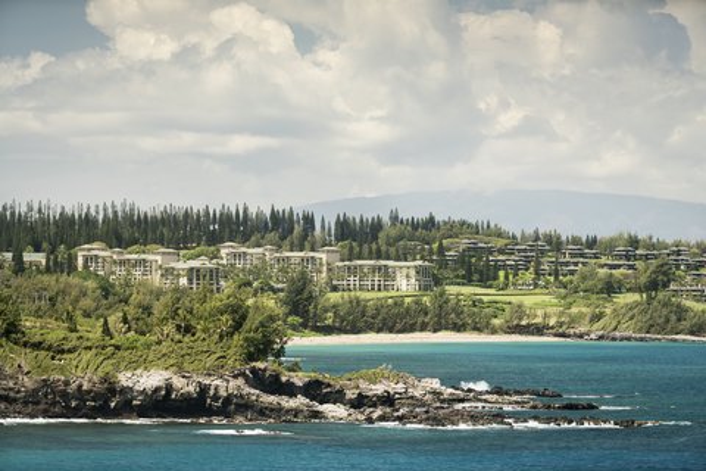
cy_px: 236
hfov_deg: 11.7
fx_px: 3432
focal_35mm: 175
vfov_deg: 7.8
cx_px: 353
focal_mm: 175
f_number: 2.8
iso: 100
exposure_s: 1/500
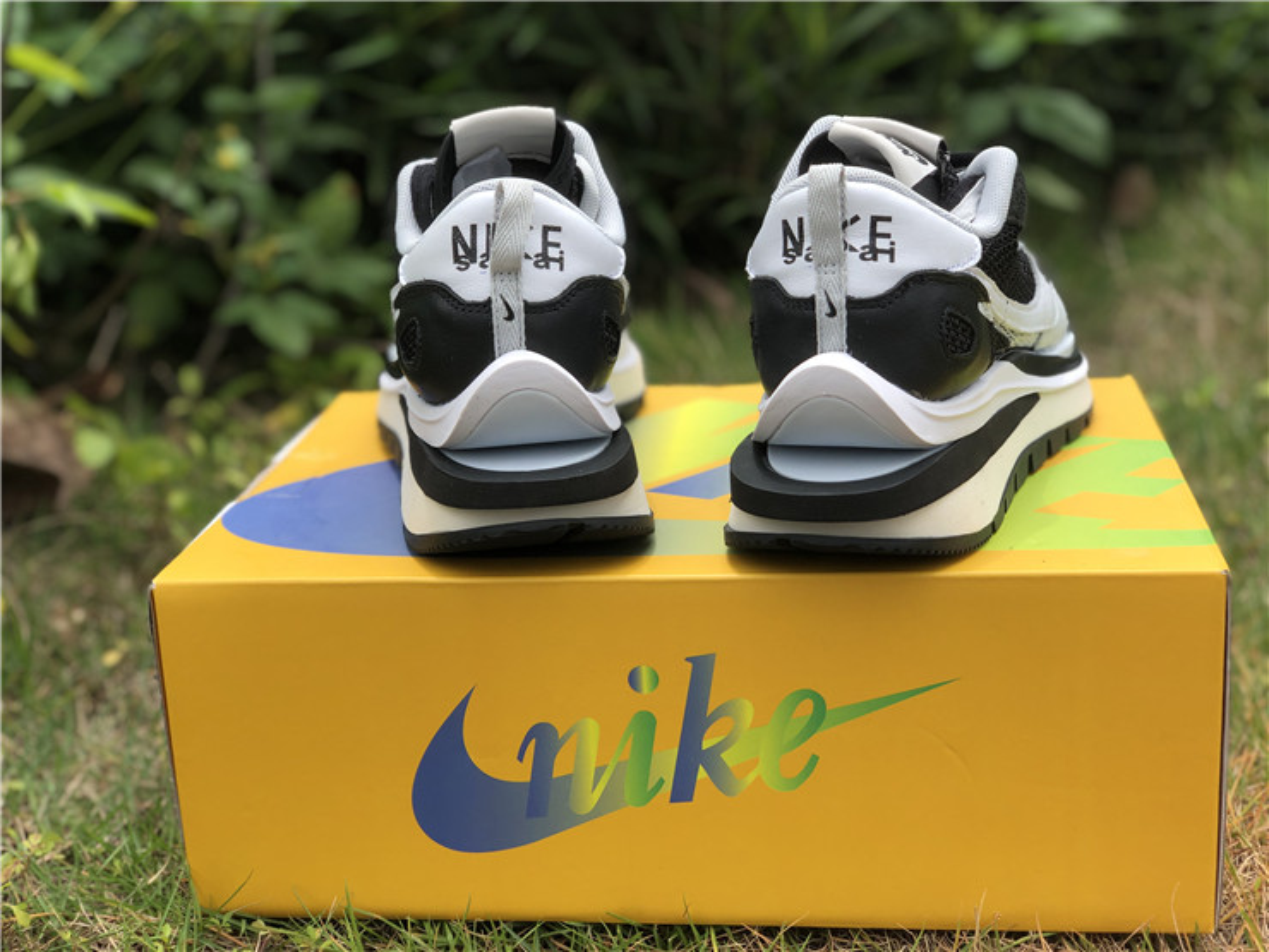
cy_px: 476
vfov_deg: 28.0
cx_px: 634
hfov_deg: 36.8
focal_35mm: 52
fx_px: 1906
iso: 16
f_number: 2.4
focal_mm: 6
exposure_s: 1/527
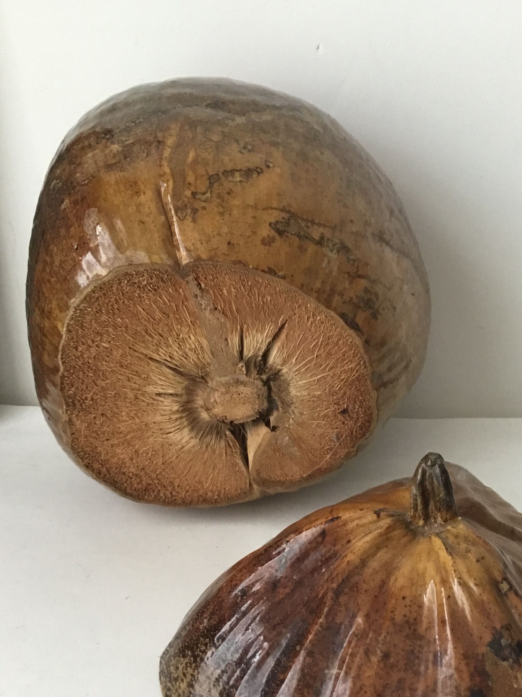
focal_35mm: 40
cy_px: 444
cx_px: 315
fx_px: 804
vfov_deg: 46.3
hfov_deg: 35.8
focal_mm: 3.3
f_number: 2.4
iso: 250
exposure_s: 1/33
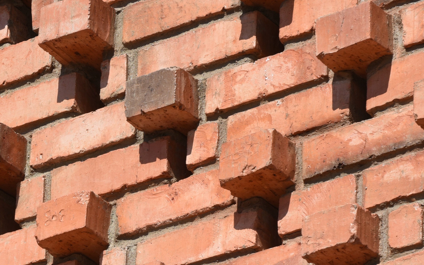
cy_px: 354
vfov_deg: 2.9
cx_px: 71
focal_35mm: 447
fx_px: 5165
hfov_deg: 4.7
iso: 200
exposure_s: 1/200
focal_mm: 170
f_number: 16
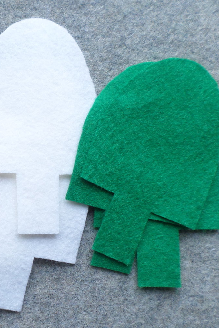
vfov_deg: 40.3
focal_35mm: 49
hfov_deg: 25.1
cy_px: 169
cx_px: -35
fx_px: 447
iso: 80
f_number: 2.5
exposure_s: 1/60
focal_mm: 4.5
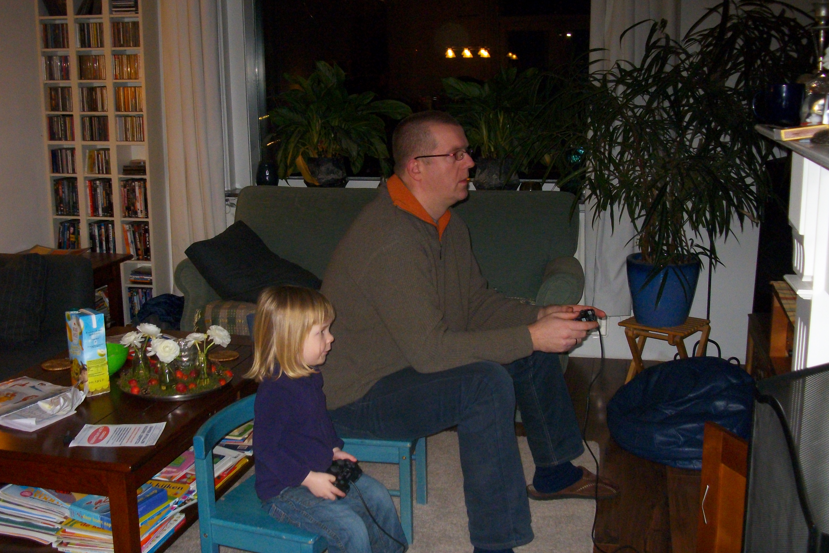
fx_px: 1013
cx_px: 417
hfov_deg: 44.5
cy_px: 282
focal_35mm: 44
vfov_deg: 30.5
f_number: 3.2
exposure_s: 1/50.3
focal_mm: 7.1
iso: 320
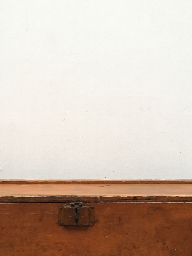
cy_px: 175
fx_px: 466
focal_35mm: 63
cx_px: 78
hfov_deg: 23.3
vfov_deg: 30.5
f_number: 2.2
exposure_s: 1/33
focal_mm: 4.15
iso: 160
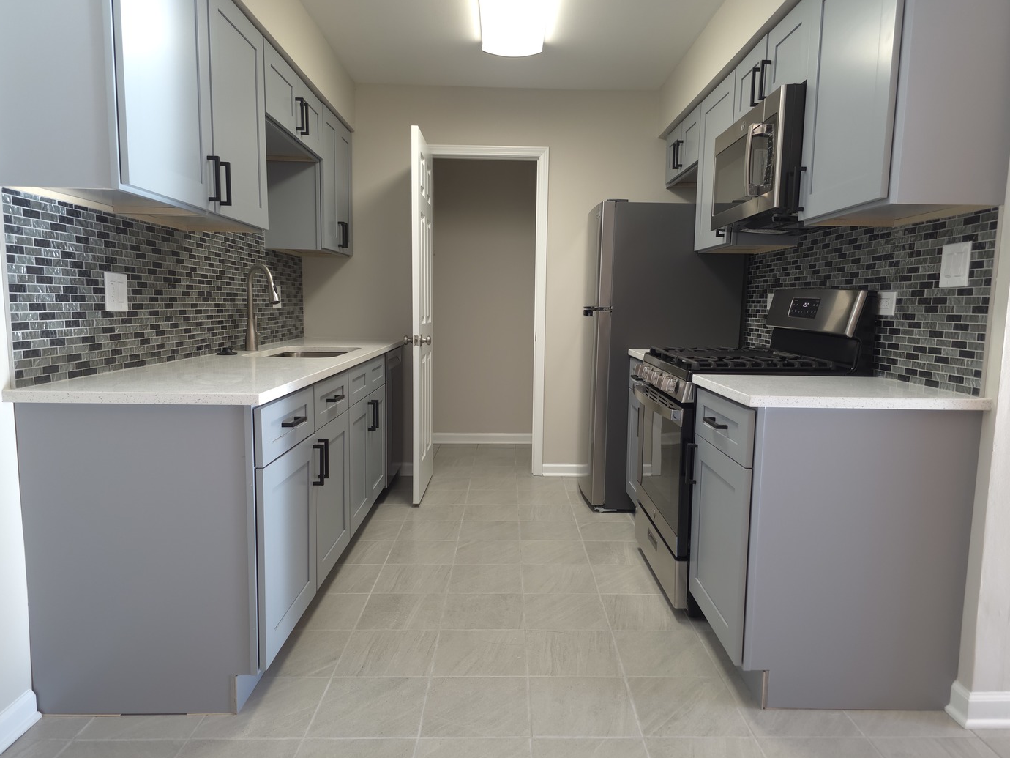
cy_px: 376
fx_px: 700
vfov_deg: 56.8
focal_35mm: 24
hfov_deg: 71.6
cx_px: 506
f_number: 1.7
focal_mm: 6.3
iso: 100
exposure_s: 1/60
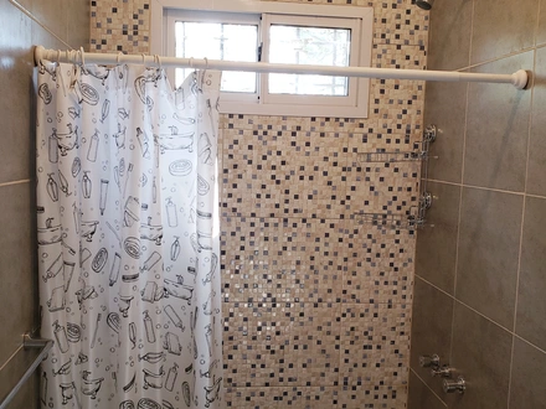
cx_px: 273
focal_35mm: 26
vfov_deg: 53.1
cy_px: 204
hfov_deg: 67.3
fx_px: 410
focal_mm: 4.3
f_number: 2.4
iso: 125
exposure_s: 1/50
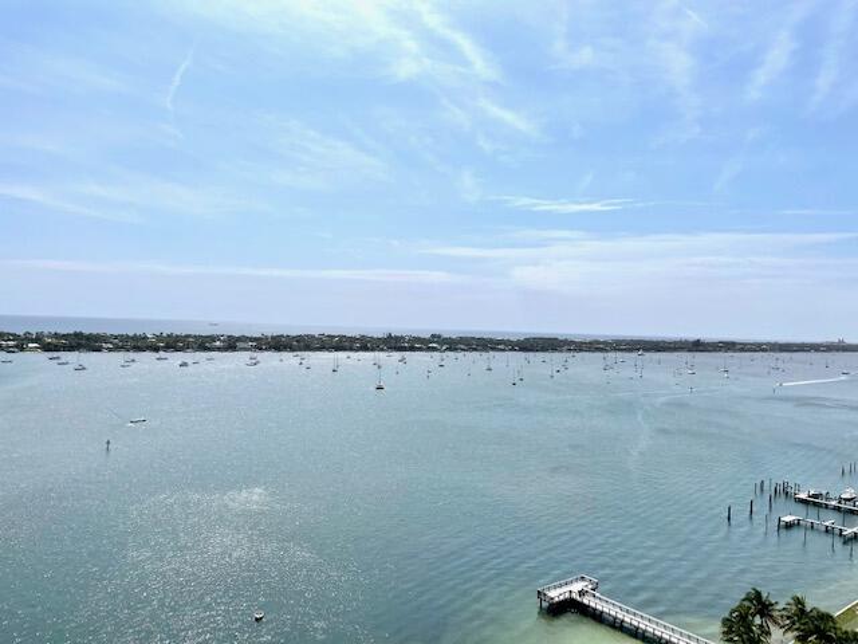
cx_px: 429
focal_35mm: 26
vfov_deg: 53.1
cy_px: 322
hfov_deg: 67.3
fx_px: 644
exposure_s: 1/10753
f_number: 1.6
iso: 32
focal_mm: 4.2
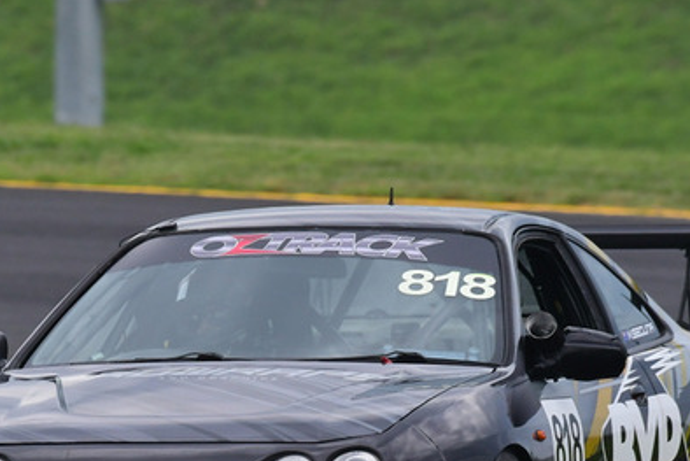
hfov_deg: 1.6
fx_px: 24541
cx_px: 175
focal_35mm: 1280
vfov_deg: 1.1
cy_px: 279
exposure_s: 1/640
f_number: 10
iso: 800
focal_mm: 420
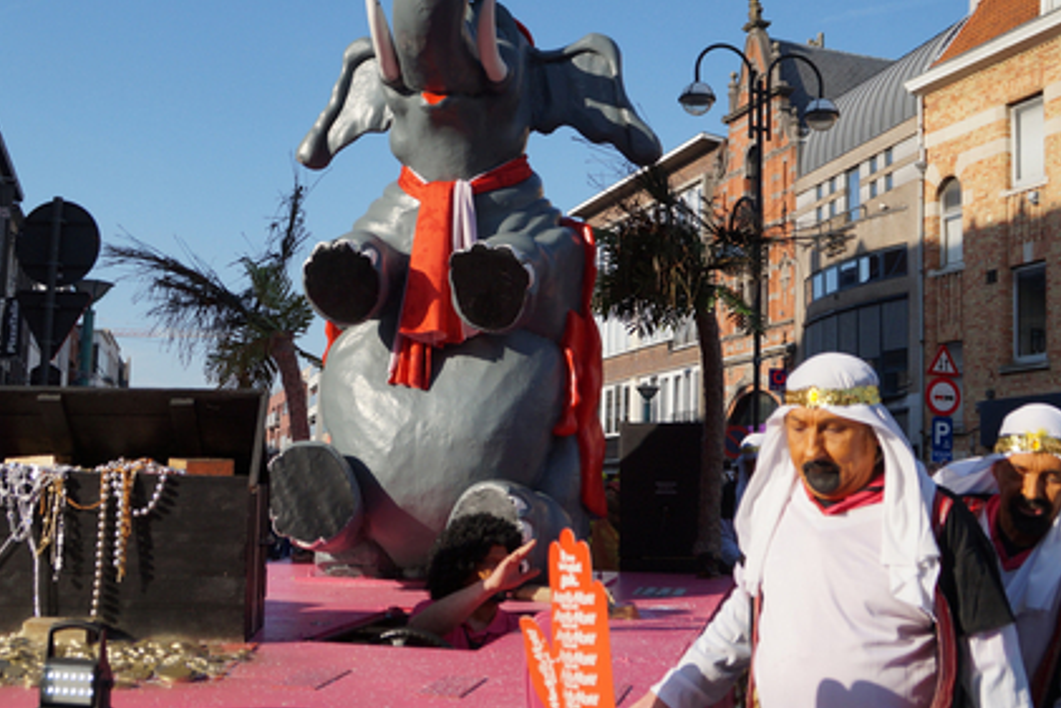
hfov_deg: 41.9
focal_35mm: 47
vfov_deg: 28.7
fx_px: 1386
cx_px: 514
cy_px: 324
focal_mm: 22
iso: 200
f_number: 4
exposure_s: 1/2000
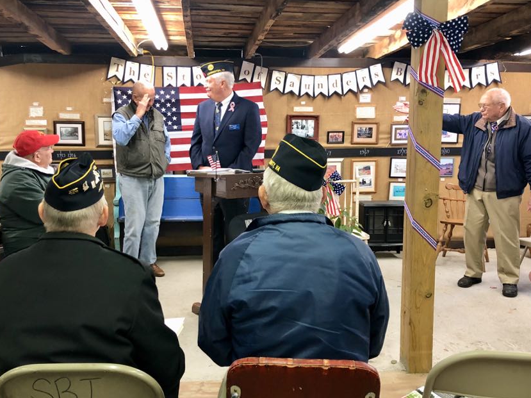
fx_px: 537
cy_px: 198
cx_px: 265
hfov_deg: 52.6
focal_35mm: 35
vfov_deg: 40.7
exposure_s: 1/15
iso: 50
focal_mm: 3.99
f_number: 1.8
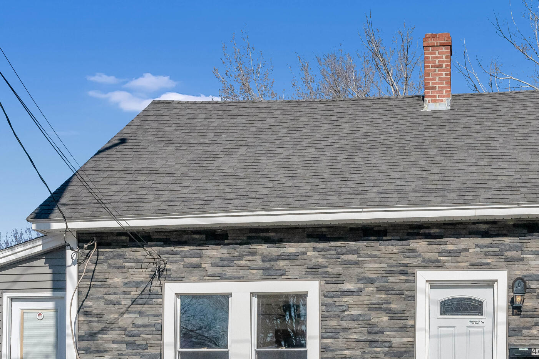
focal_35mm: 60
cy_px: 366
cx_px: 386
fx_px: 898
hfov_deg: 32.9
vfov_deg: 21.8
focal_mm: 28
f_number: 8
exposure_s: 1/8000
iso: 800
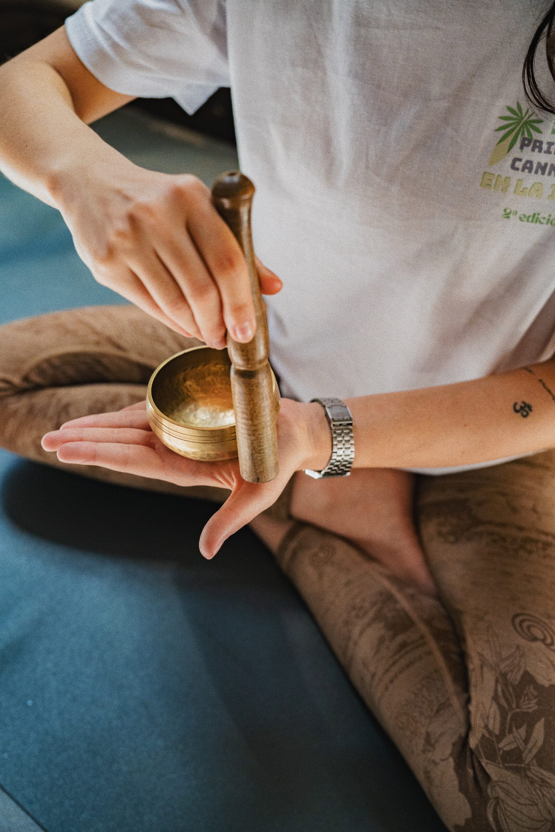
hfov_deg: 37.9
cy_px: 416
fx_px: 809
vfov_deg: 54.4
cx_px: 278
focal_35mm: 35
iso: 3200
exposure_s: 1/500
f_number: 3.2
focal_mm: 35
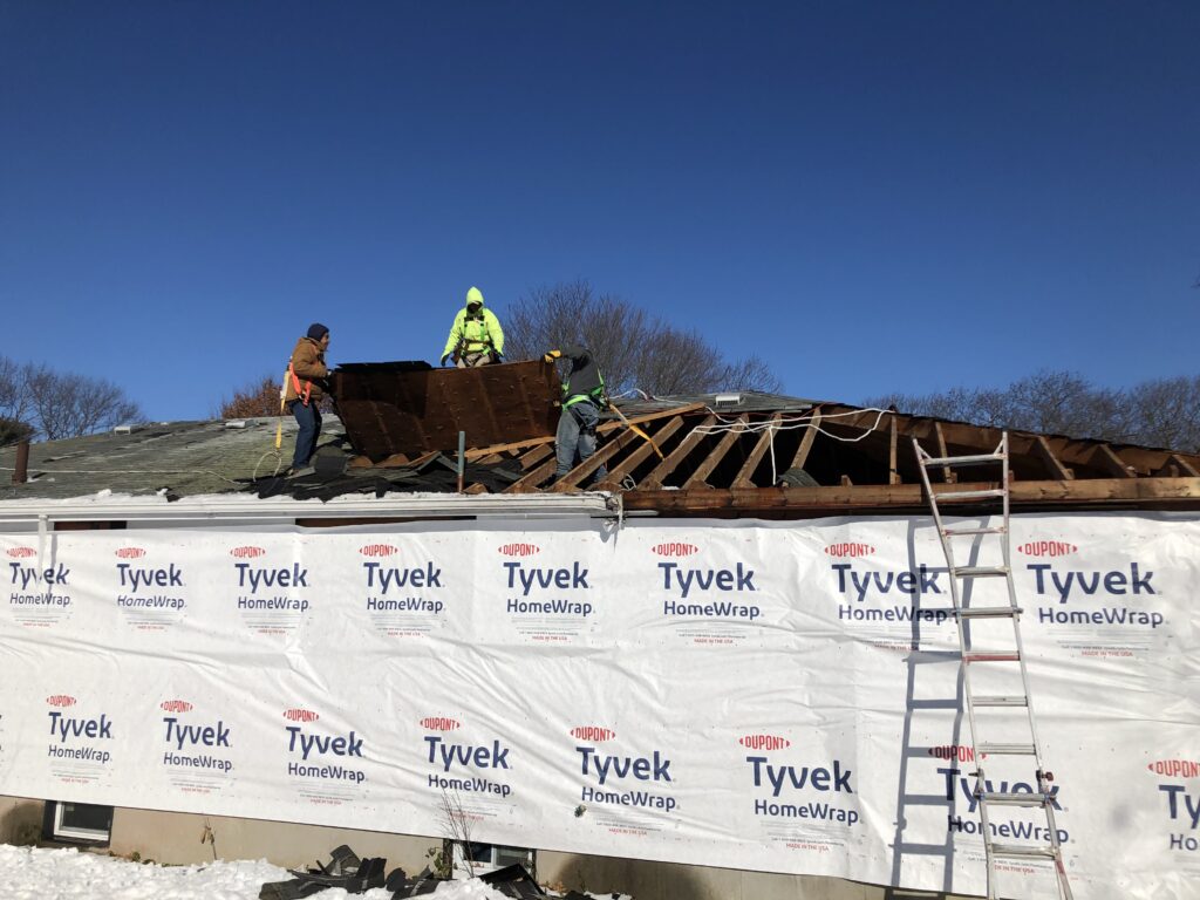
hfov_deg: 63.4
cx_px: 600
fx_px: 971
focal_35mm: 28
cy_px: 450
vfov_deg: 49.7
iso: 20
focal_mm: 4
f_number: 1.8
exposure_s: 1/6024
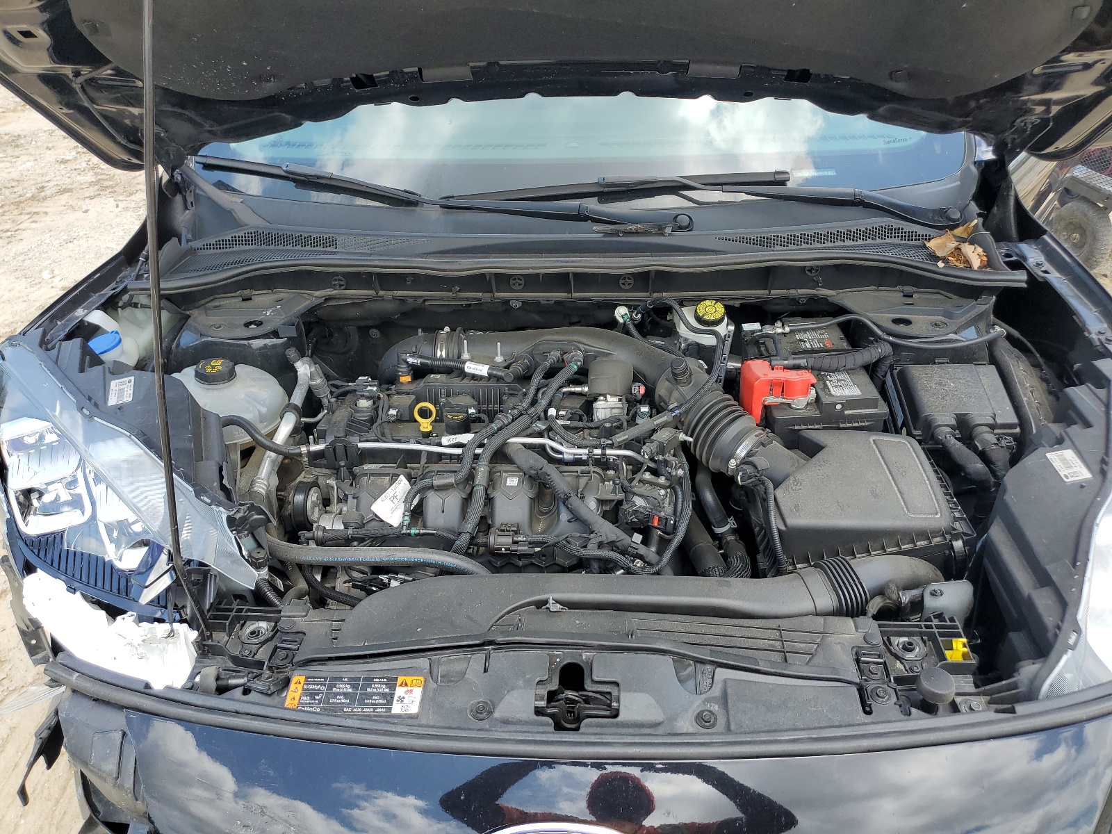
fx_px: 835
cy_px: 417
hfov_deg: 67.3
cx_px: 556
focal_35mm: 26
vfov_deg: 53.1
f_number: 1.5
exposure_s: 1/769
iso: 50
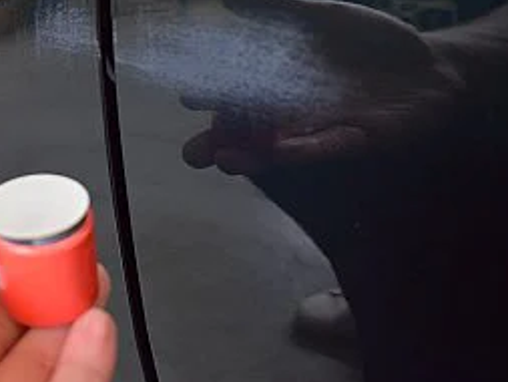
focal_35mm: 41
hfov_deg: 44.1
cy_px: 164
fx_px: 602
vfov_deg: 35.1
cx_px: 120
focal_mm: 18
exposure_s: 1/80
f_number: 3.5
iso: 3200
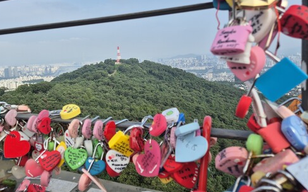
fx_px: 252
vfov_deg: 41.7
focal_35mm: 30
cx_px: 119
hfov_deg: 62.2
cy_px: 78
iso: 25
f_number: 1.8
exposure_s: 1/1076
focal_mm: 5.4
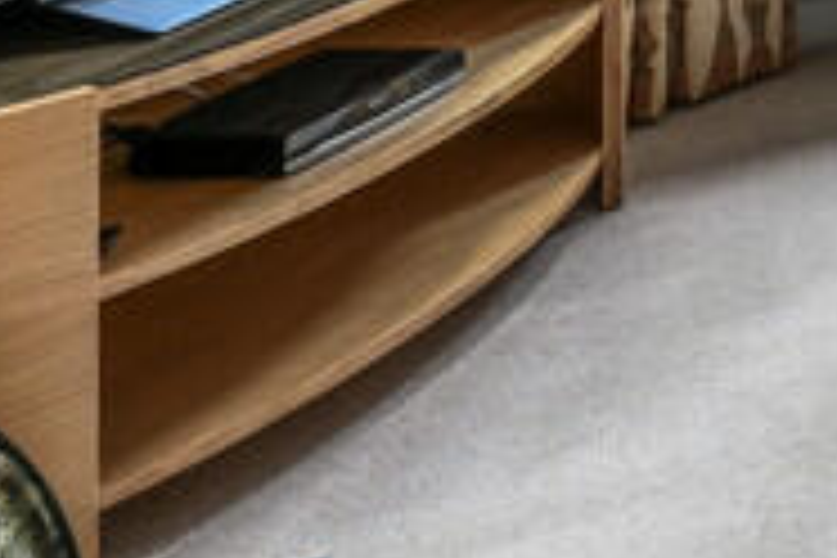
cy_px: -704
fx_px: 1790
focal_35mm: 77
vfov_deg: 13.7
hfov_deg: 15.2
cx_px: 1989
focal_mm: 14
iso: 400
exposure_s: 1/1.25
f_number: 8
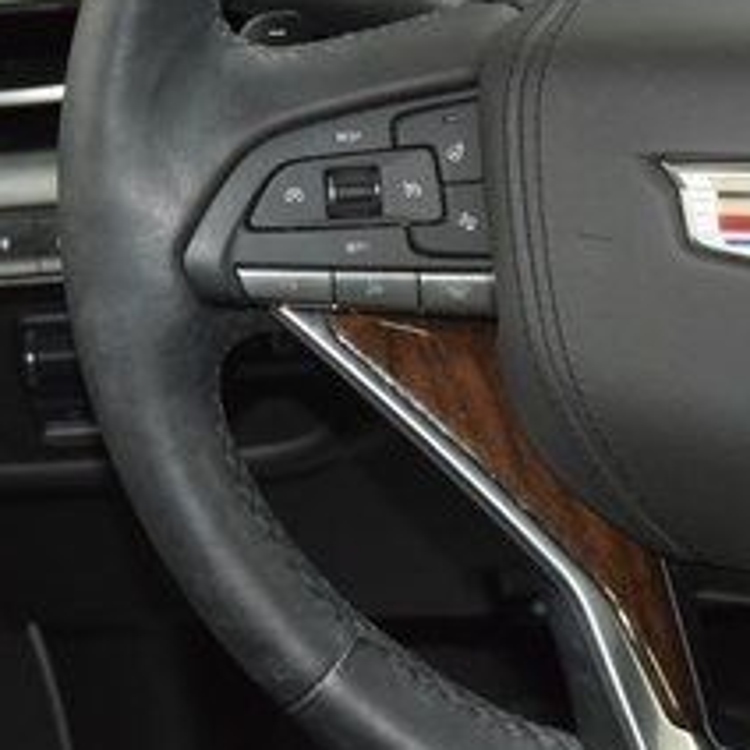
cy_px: 168
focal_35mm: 119
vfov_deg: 14.5
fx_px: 2924
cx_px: 810
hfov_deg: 14.3
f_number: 4
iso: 2200
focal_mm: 31
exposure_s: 1/30
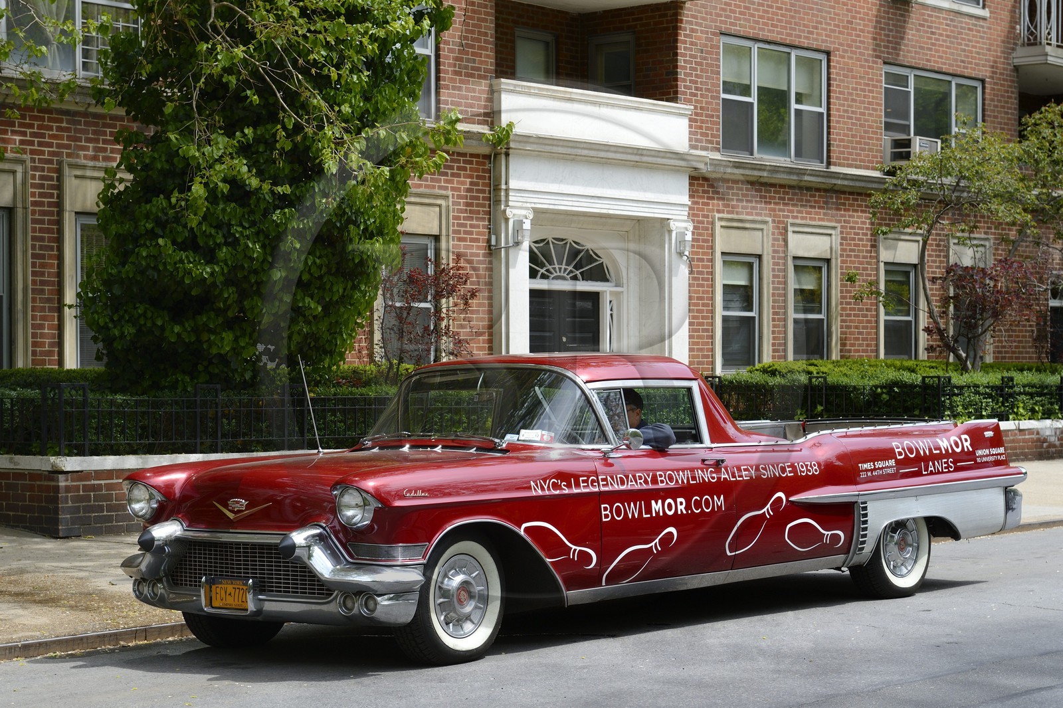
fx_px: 2066
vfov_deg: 19.4
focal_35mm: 70
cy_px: 354
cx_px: 532
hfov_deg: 28.8
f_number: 10
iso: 400
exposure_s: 1/320
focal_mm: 70
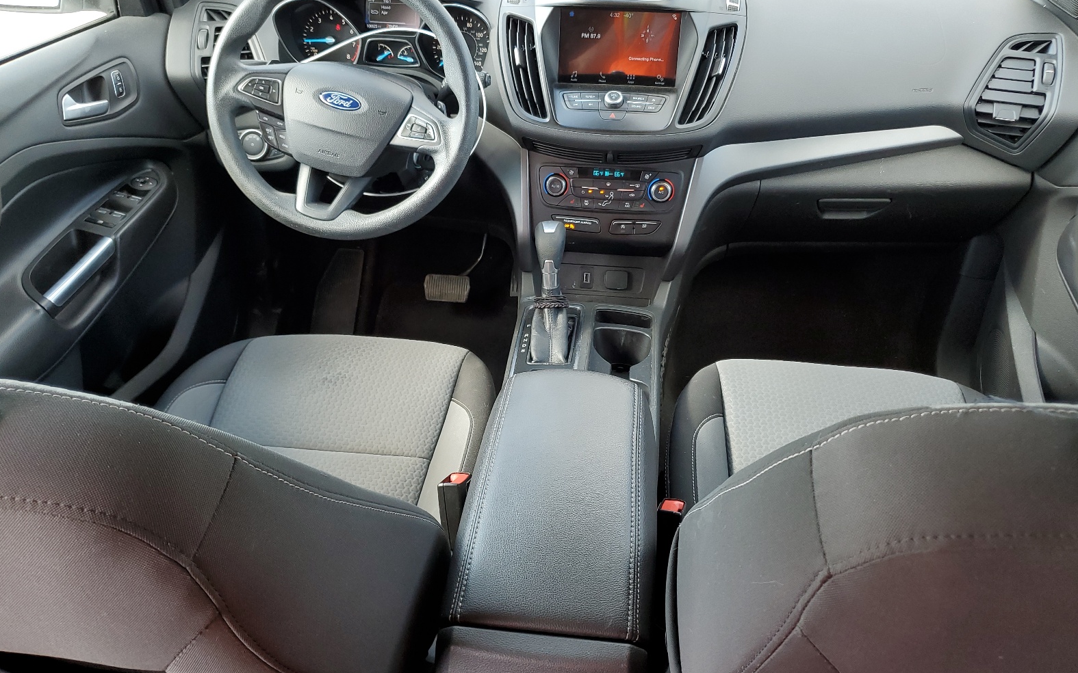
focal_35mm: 28
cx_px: 542
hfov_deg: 66.5
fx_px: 823
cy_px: 315
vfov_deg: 44.5
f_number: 1.5
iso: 57
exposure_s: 1/120
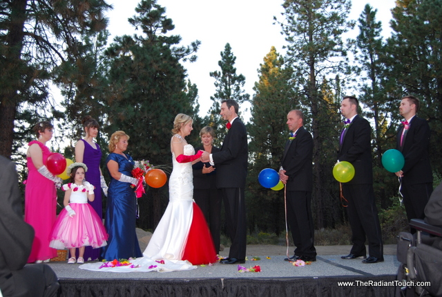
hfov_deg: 57.1
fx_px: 406
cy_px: 148
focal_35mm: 33
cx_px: 221
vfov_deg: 40.1
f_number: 3.8
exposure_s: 1/60
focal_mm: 22
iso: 200
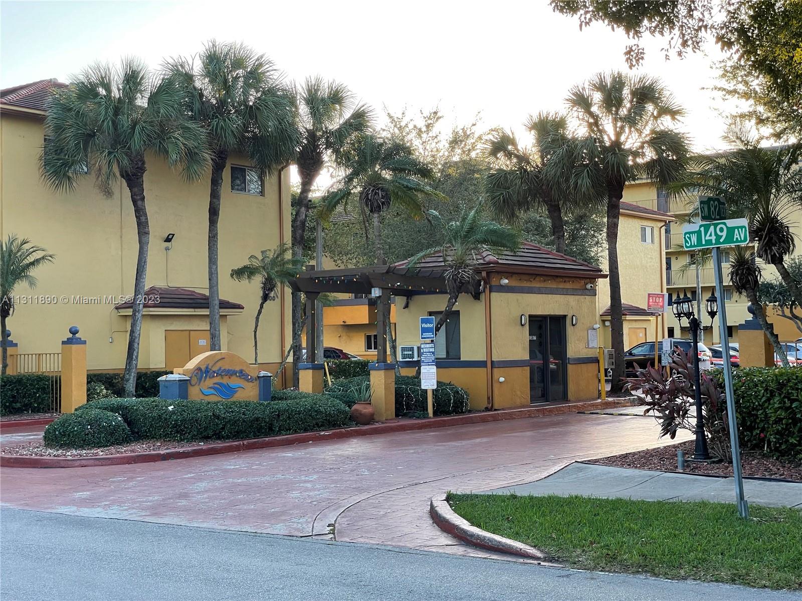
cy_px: 300
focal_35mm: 52
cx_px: 401
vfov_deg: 28.0
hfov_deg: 36.8
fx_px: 1205
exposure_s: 1/174
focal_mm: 6
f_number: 2
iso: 25
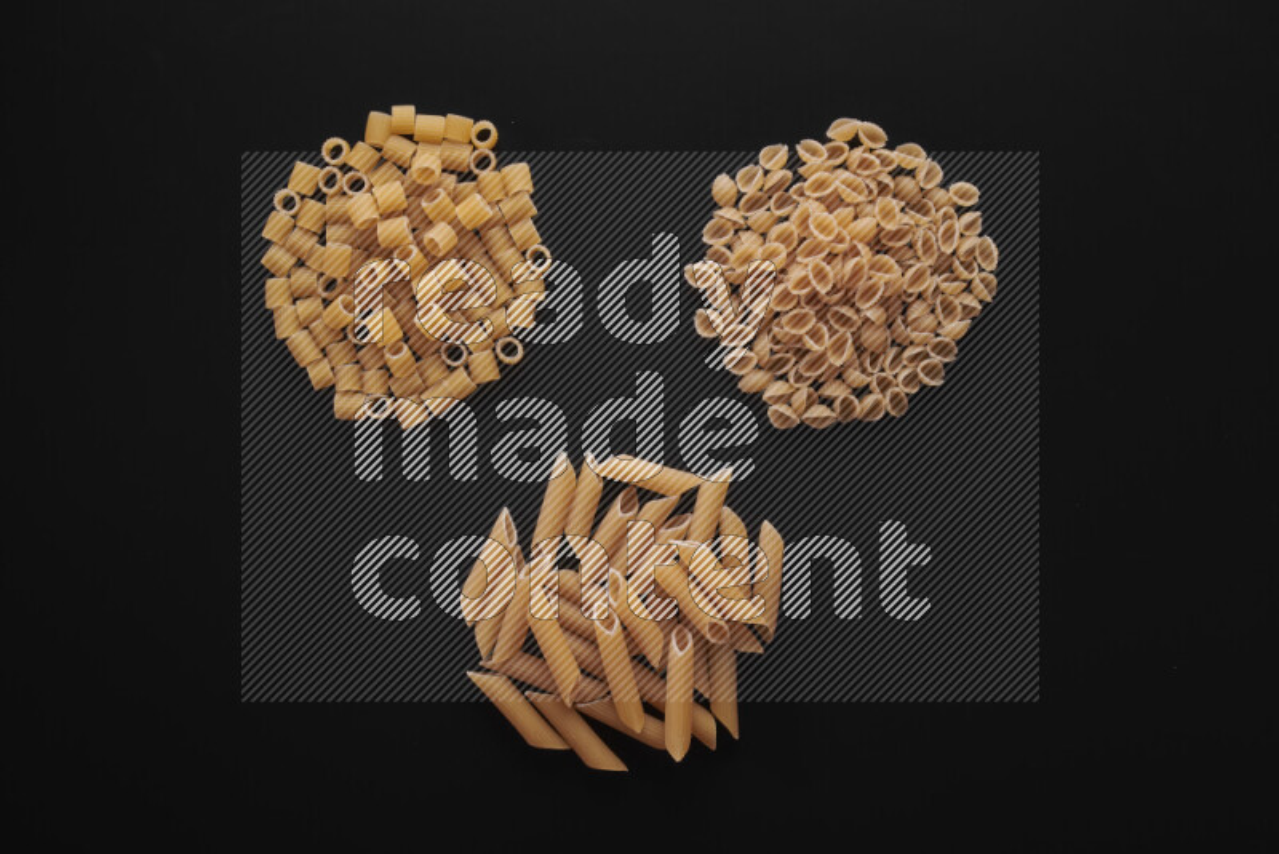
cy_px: 427
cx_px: 640
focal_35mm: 50
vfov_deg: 27.0
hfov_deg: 39.6
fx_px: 1777
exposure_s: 1/100
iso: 100
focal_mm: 50
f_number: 8
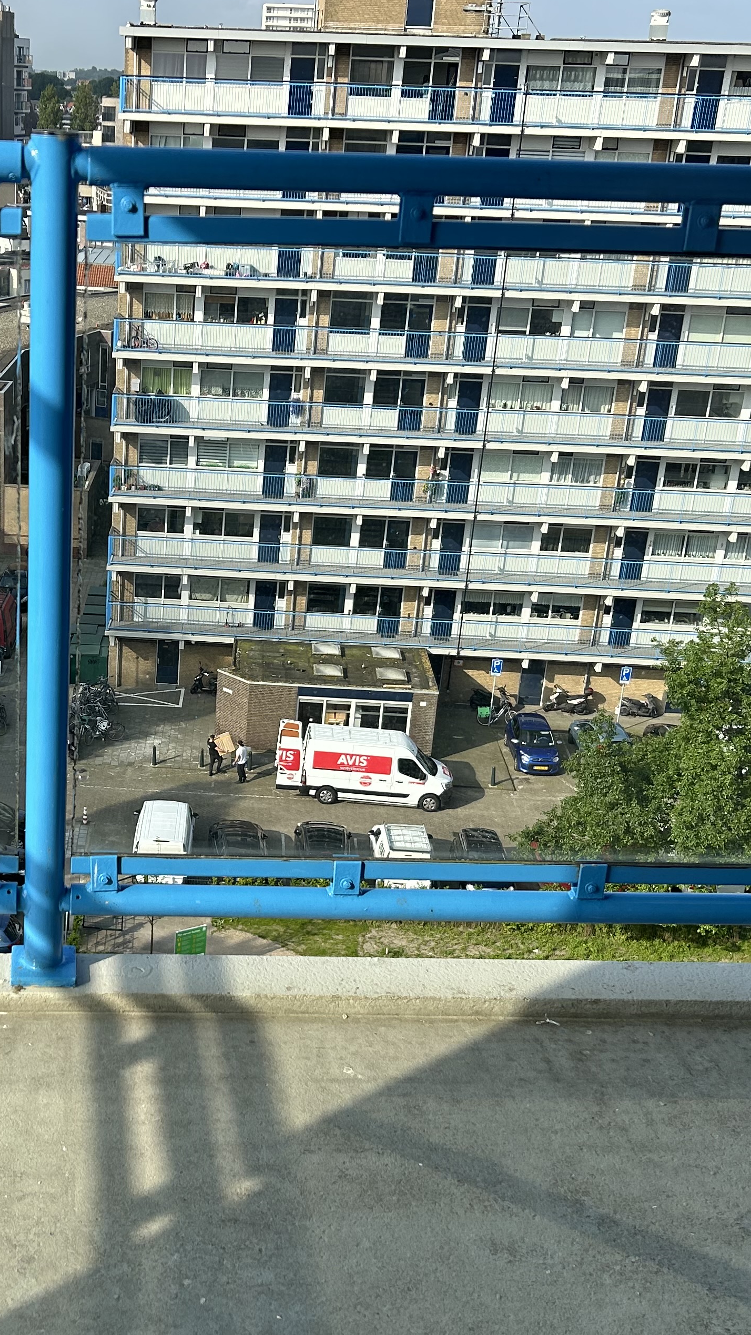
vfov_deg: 45.3
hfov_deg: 26.1
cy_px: 762
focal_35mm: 45
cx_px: 155
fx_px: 1593
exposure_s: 1/1779
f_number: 1.5
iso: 50
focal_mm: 5.7
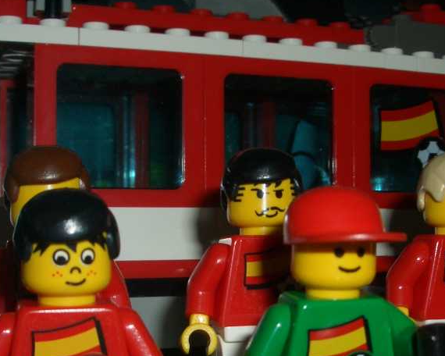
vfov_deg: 22.1
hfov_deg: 27.5
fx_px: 909
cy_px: 240
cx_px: 207
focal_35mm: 69
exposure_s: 1/60
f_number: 4.3
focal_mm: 5.8
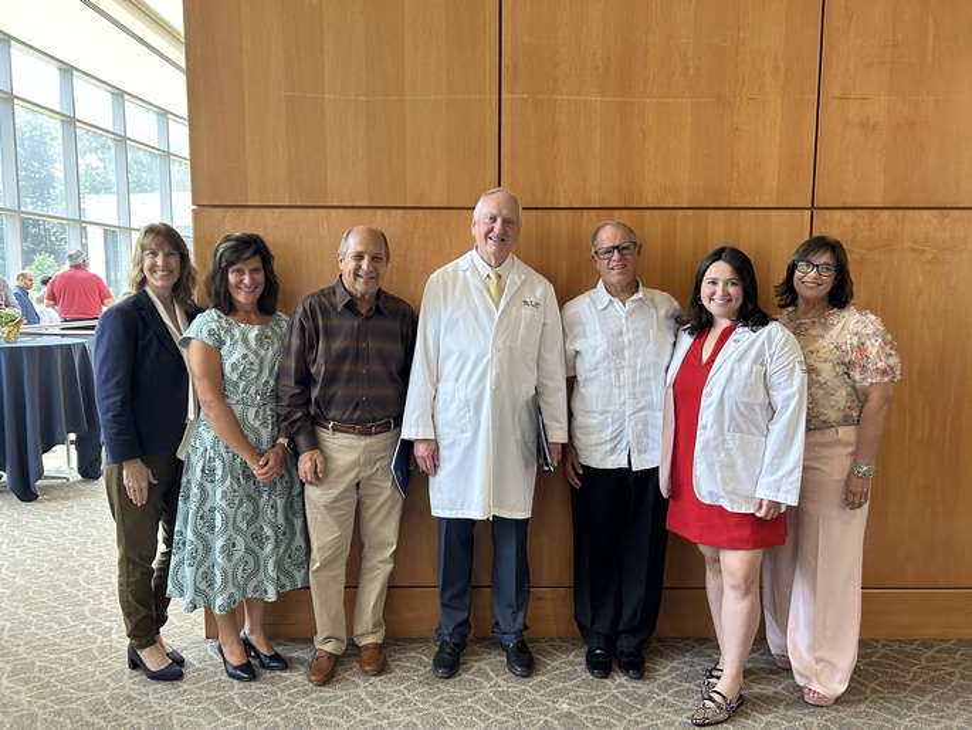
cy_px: 365
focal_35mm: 26
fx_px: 730
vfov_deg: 53.1
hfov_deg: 67.3
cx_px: 486
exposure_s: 1/101
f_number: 1.5
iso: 125
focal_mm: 5.7
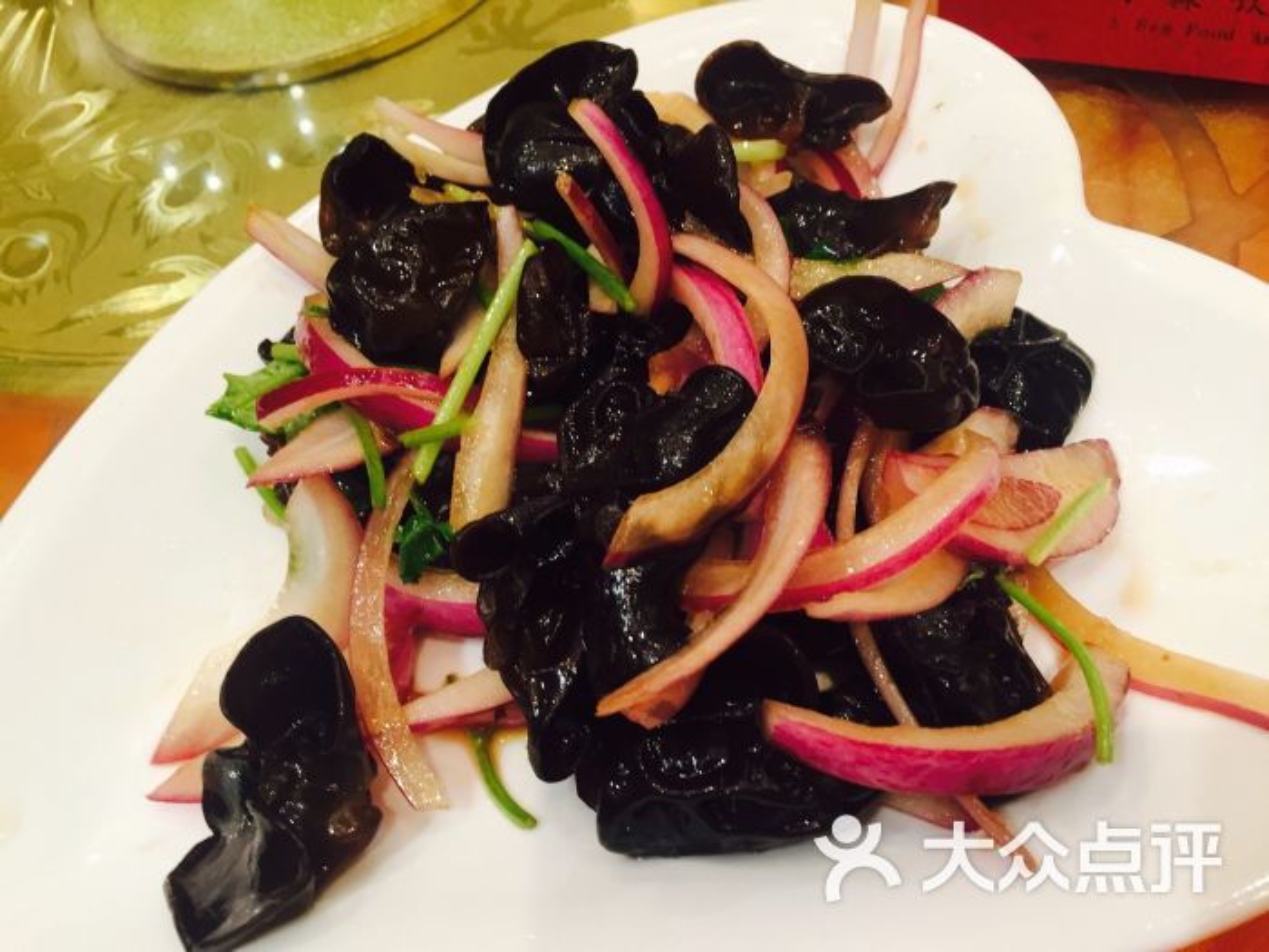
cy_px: 476
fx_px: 1063
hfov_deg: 61.7
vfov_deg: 48.2
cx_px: 634
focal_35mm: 29
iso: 100
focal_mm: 4.15
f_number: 2.2
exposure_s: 1/33
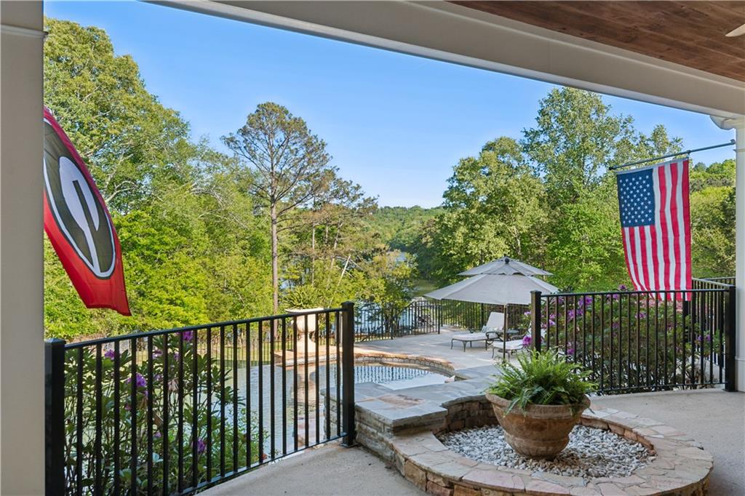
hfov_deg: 61.9
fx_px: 621
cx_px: 372
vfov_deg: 43.6
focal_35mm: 30
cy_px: 248
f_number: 8
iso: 100
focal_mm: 20
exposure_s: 1/80
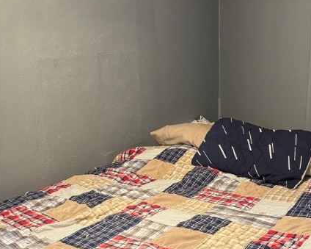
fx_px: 423
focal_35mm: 46
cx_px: 206
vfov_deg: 32.4
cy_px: 167
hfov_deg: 39.9
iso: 400
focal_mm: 5.96
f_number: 1.6
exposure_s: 1/60
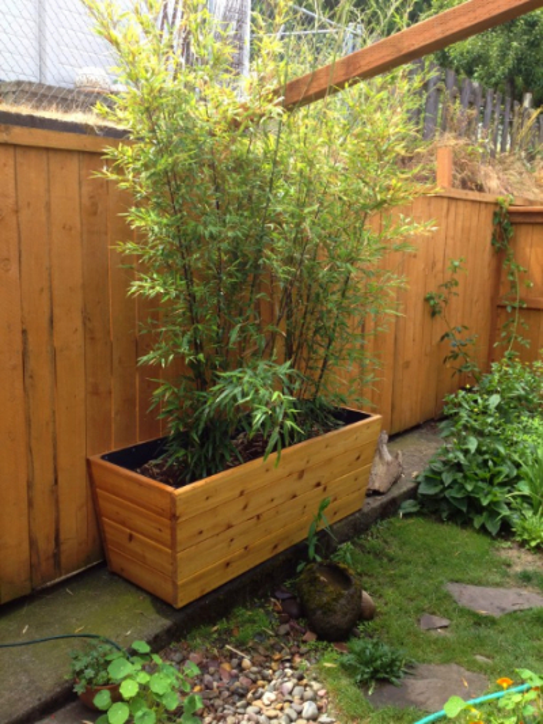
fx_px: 732
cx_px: 272
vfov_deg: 52.6
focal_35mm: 35
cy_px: 362
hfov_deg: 40.7
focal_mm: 4.28
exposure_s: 1/262
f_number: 2.4
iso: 64
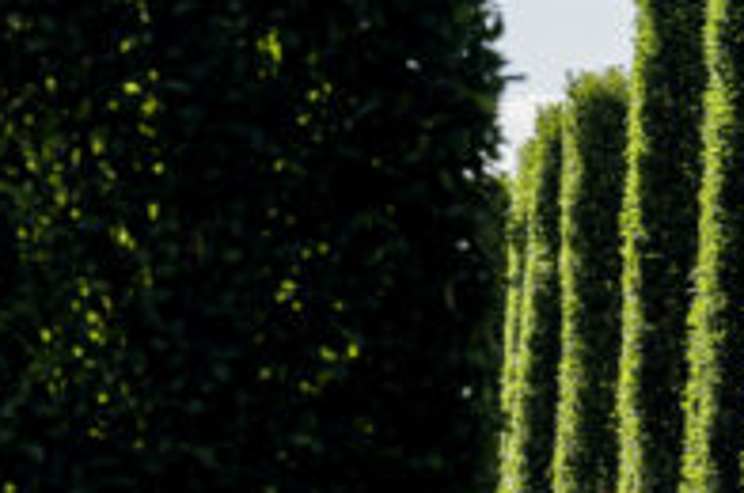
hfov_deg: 3.2
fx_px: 13370
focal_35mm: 648
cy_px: 478
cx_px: 858
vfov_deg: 2.1
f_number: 8
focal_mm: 165
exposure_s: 1/250
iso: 200
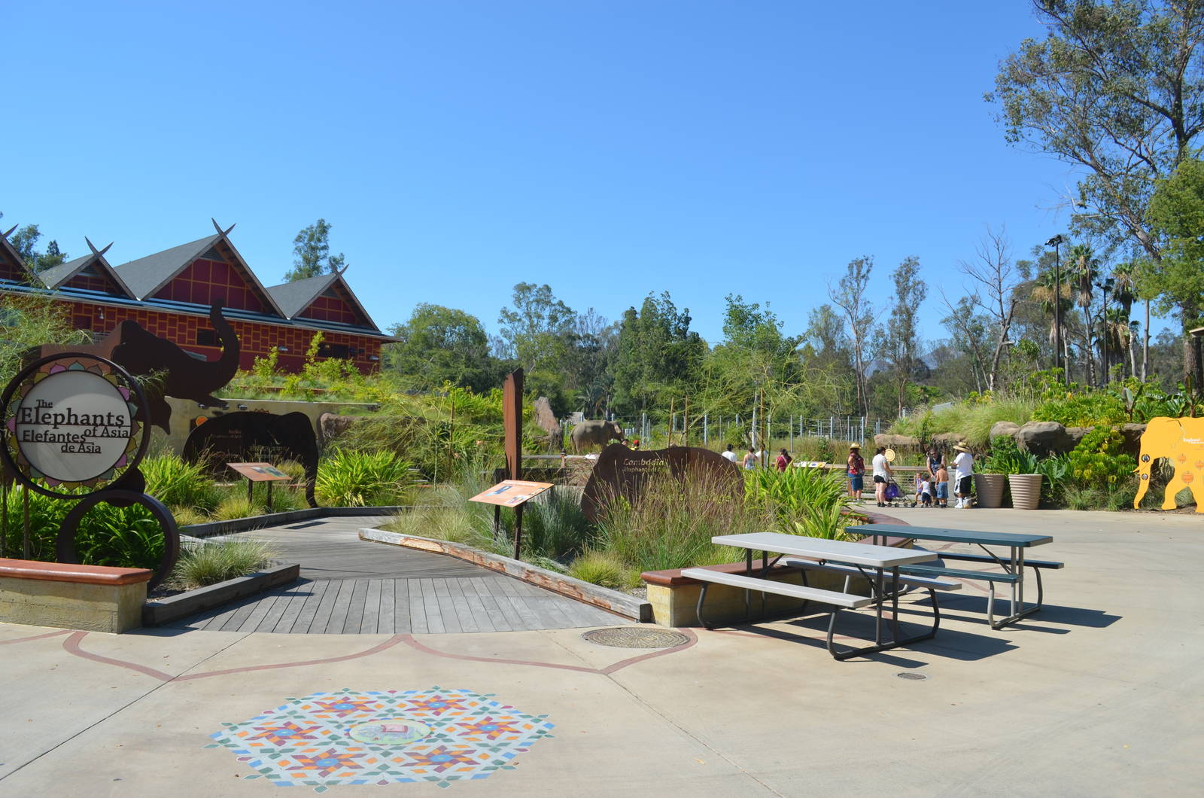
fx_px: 901
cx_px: 602
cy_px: 399
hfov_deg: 67.5
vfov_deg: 47.7
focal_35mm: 27
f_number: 8
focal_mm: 18
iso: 110
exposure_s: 1/250
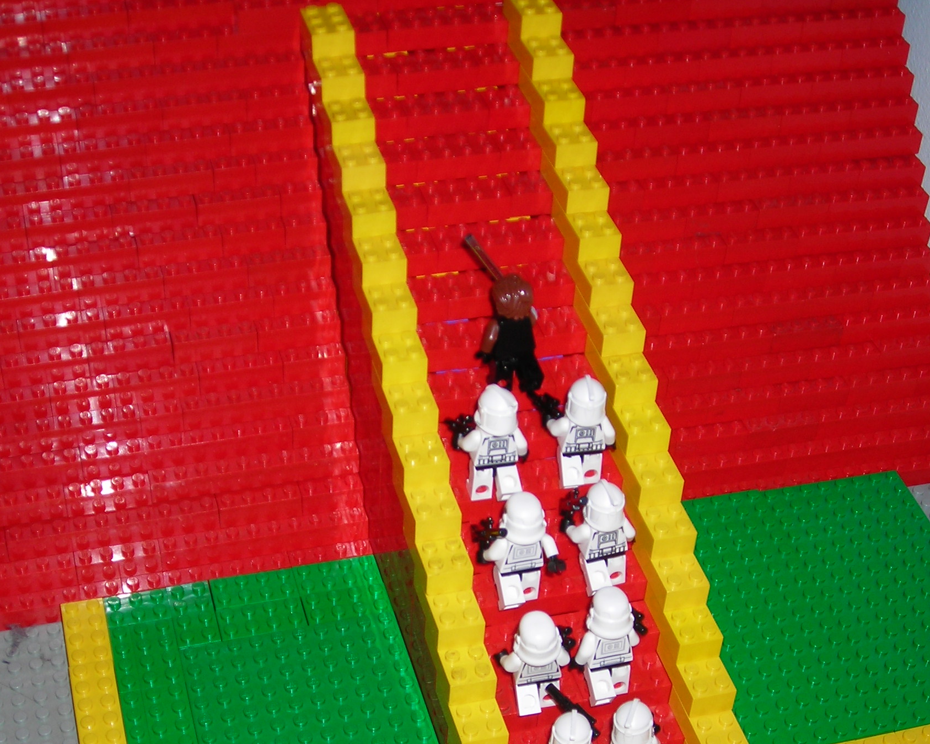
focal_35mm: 57
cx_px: 420
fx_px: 1569
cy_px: 528
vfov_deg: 26.4
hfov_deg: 33.0
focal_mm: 6.3
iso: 50
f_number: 3.2
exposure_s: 1/60.1
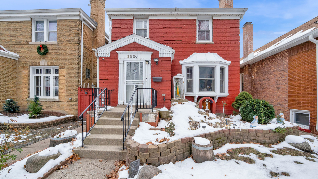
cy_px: 92
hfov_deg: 110.8
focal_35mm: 13
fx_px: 110
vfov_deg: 78.4
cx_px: 161
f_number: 9
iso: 1000
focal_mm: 12
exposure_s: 1/160
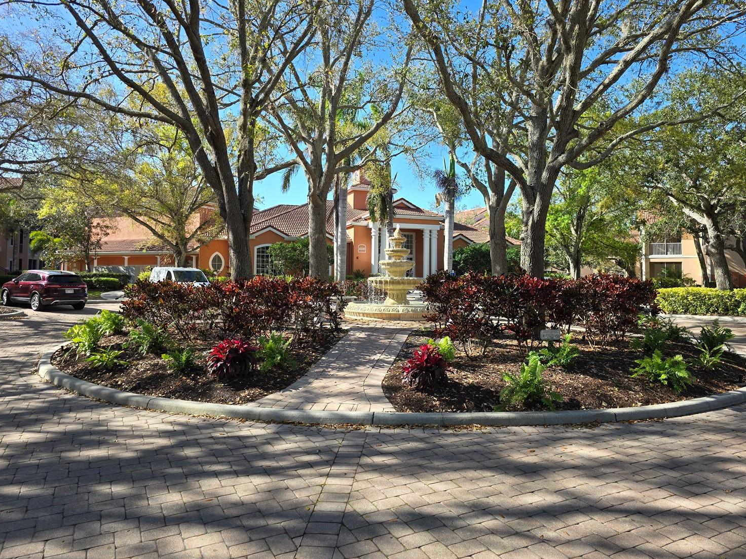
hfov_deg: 69.3
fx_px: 539
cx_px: 393
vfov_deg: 54.8
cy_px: 261
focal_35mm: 25
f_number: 1.7
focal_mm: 6.3
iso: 12
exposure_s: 1/291
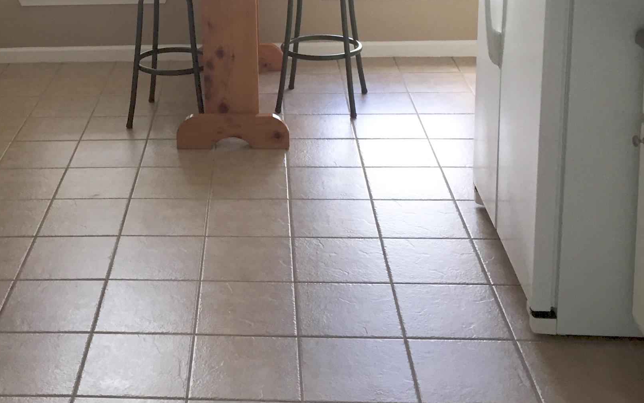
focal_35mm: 57
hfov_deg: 35.0
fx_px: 1000
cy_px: -38
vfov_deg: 21.6
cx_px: 165
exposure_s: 1/30
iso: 100
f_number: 2.2
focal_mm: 4.15
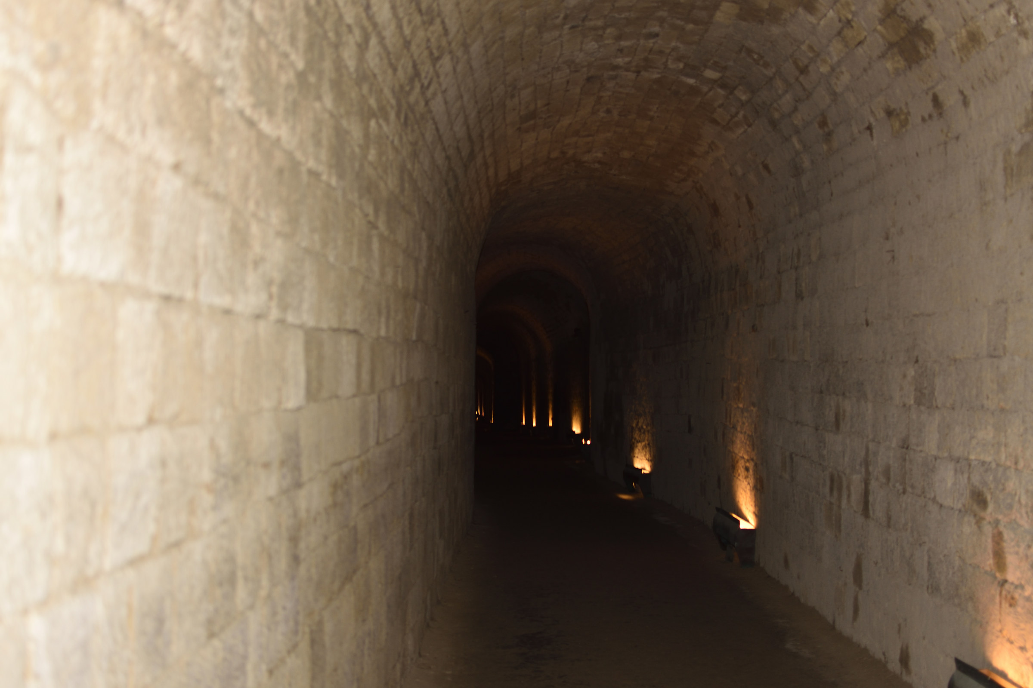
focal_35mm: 52
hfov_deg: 37.9
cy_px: 344
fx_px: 1506
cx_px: 516
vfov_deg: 25.8
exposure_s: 1/60
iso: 100
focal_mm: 35
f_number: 2.2
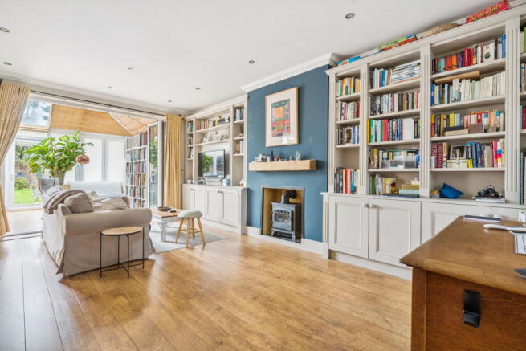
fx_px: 234
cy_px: 176
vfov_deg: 73.8
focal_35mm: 16
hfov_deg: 96.7
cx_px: 263
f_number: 8
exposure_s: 1/2.5
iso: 320
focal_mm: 16
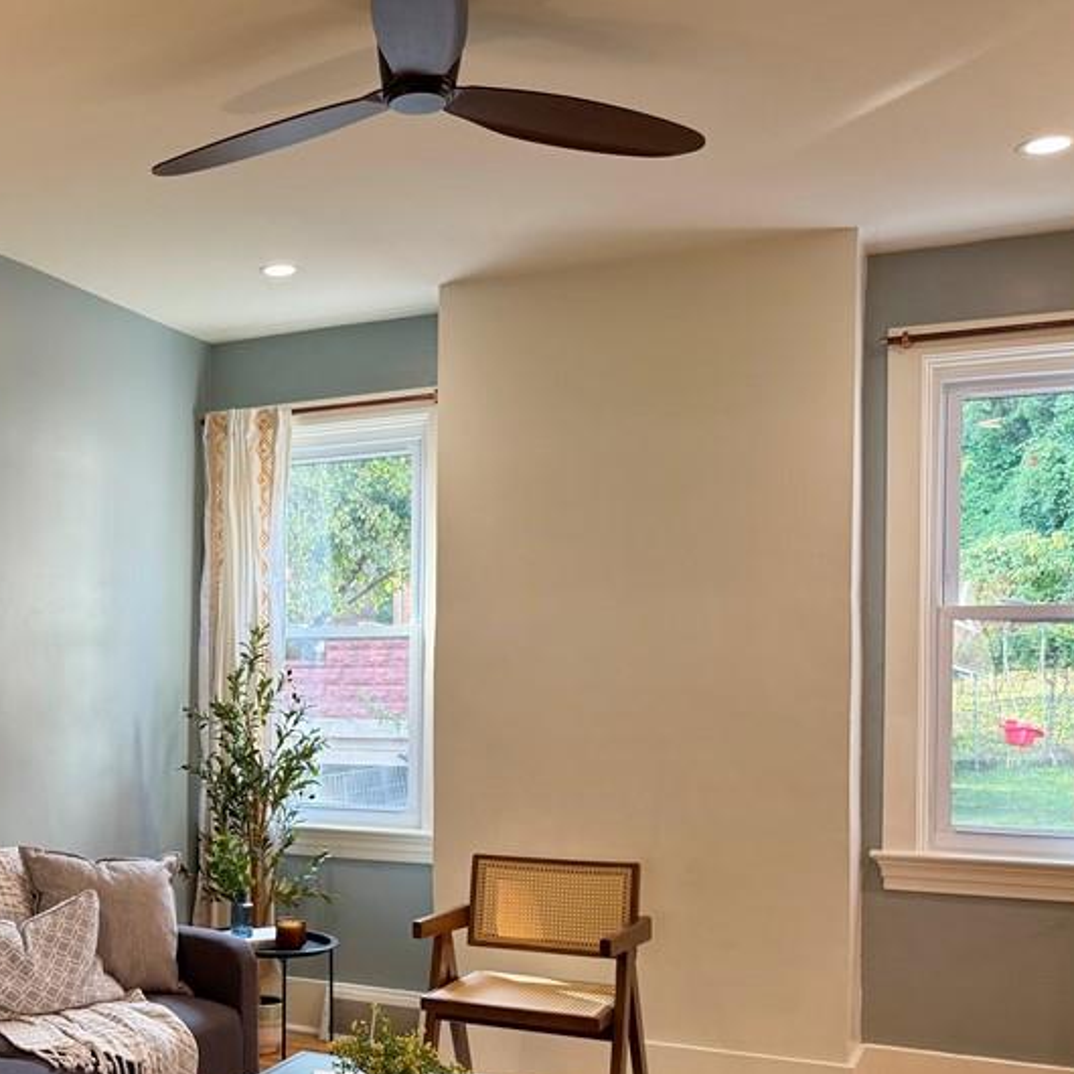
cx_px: 130
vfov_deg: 40.4
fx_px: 1439
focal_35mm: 41
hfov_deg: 38.4
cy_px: 711
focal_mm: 6.76
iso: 125
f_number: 1.78
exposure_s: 1/120
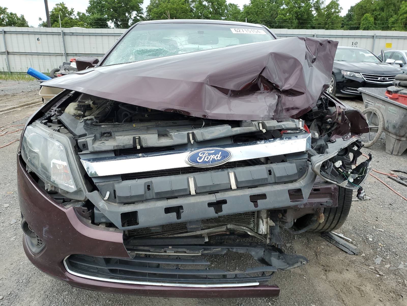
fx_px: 306
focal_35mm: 26
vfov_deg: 53.1
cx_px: 204
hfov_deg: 67.3
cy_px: 153
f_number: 1.5
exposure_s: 1/1250
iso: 50
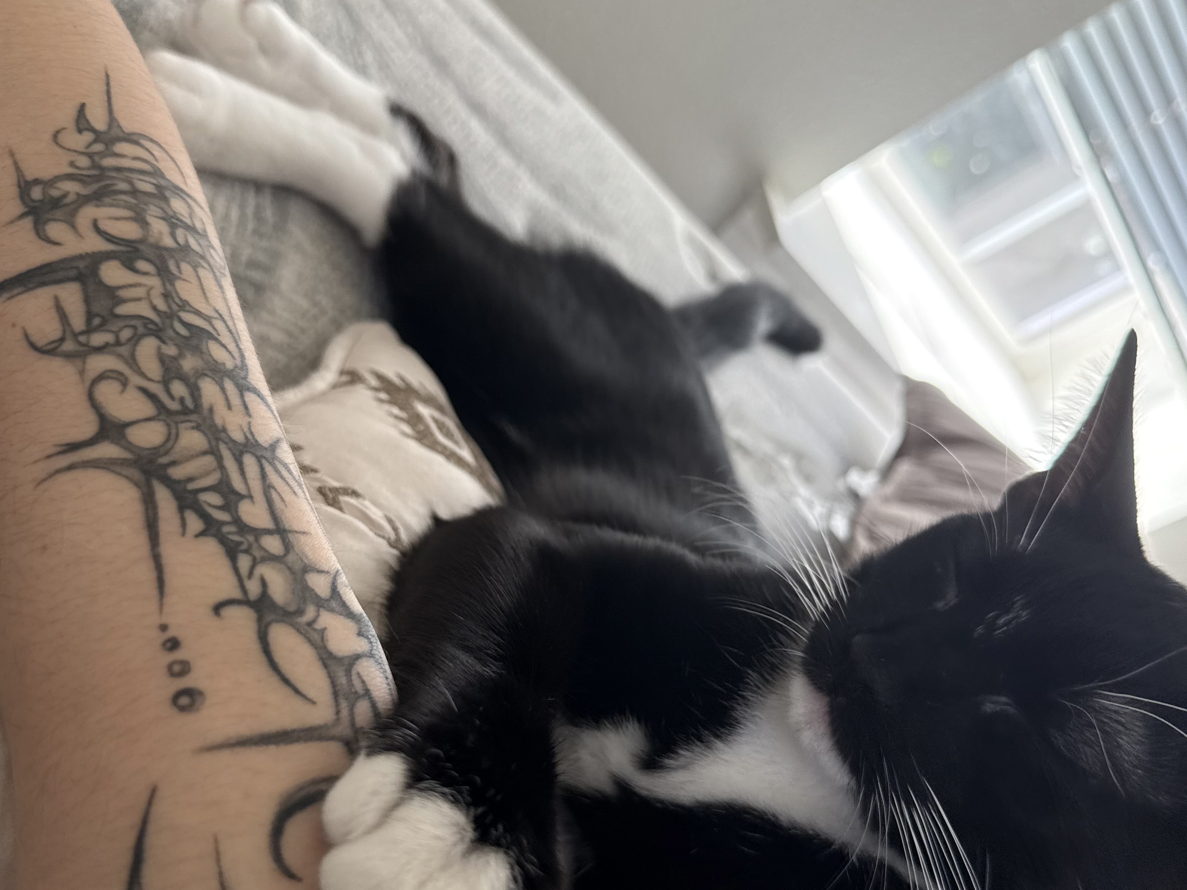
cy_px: 523
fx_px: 1132
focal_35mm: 33
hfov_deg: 55.3
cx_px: 605
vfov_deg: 42.8
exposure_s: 1/142
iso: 160
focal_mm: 6.76
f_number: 1.78
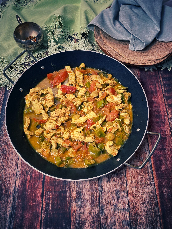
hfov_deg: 53.1
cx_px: 86
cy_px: 114
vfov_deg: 67.3
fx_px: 172
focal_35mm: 26
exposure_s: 1/50
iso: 160
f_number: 1.8
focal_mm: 4.25
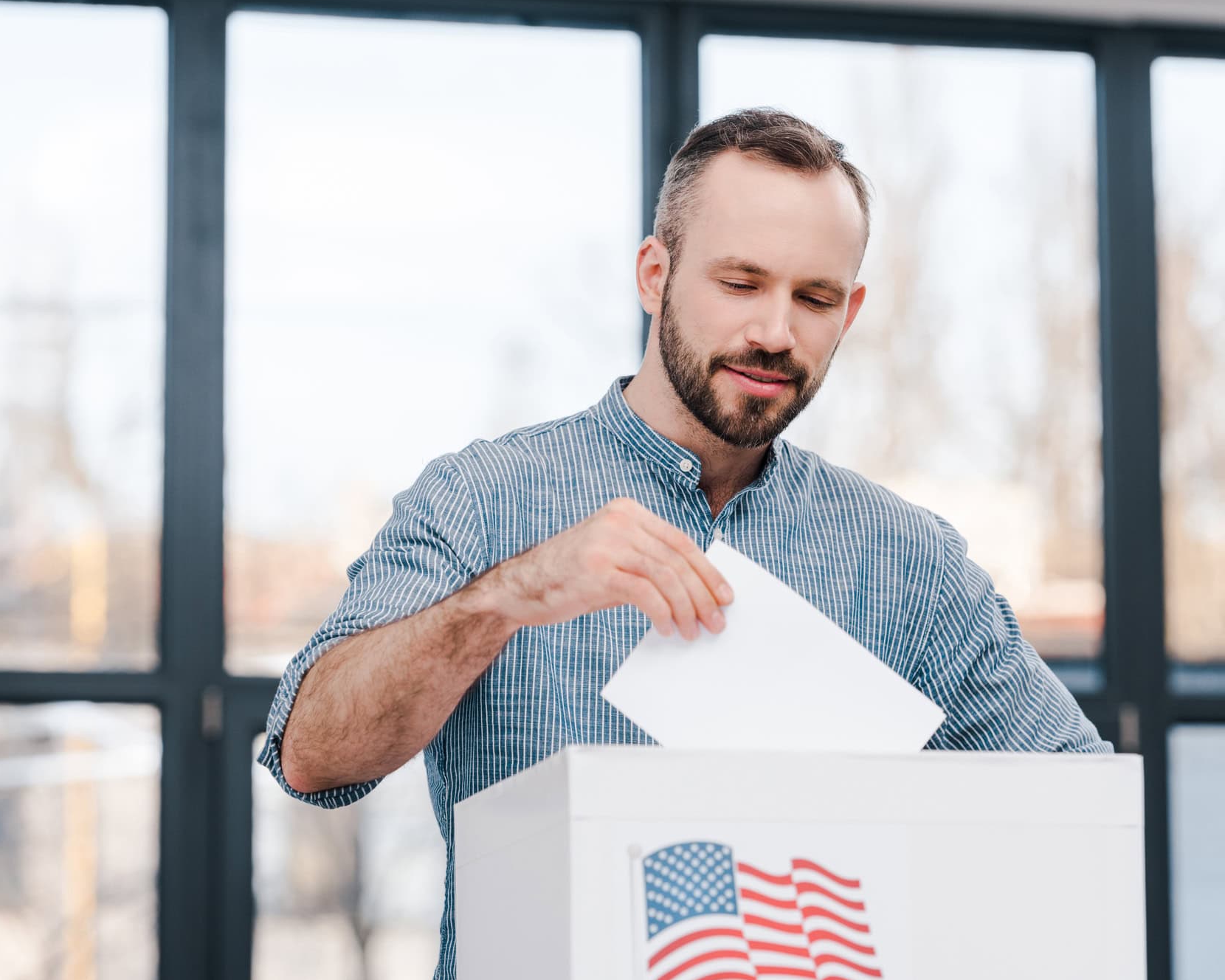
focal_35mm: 138
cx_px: 676
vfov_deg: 11.2
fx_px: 5003
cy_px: 489
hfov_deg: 14.0
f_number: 4.5
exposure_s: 1/160
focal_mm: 122
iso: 125
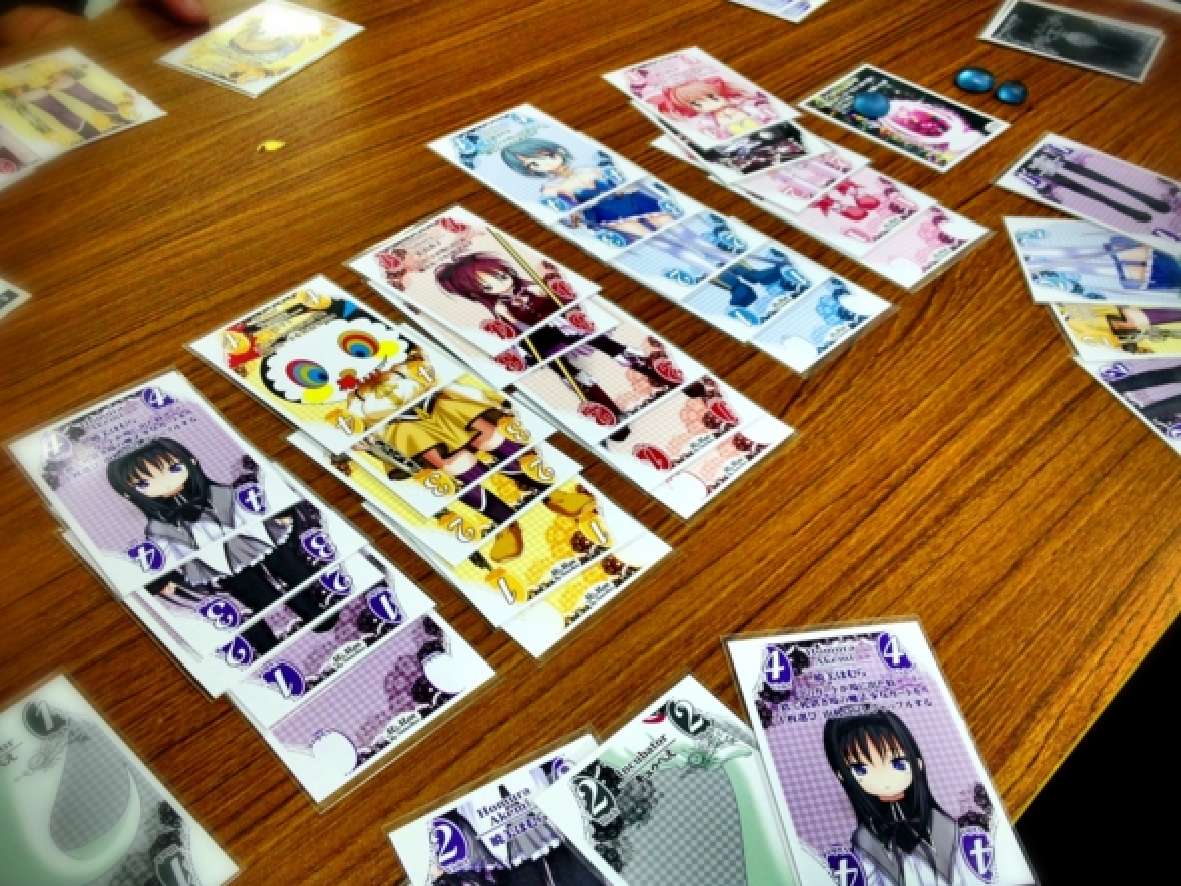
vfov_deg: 37.7
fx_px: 1297
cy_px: 413
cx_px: 612
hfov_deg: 49.0
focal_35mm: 38
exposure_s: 1/40
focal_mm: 4.28
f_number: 2.4
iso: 64
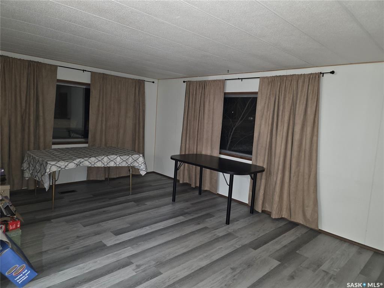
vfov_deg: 58.9
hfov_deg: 73.9
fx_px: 255
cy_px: 144
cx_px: 192
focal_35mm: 23
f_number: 1.7
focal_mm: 6.3
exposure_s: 1/12
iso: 320
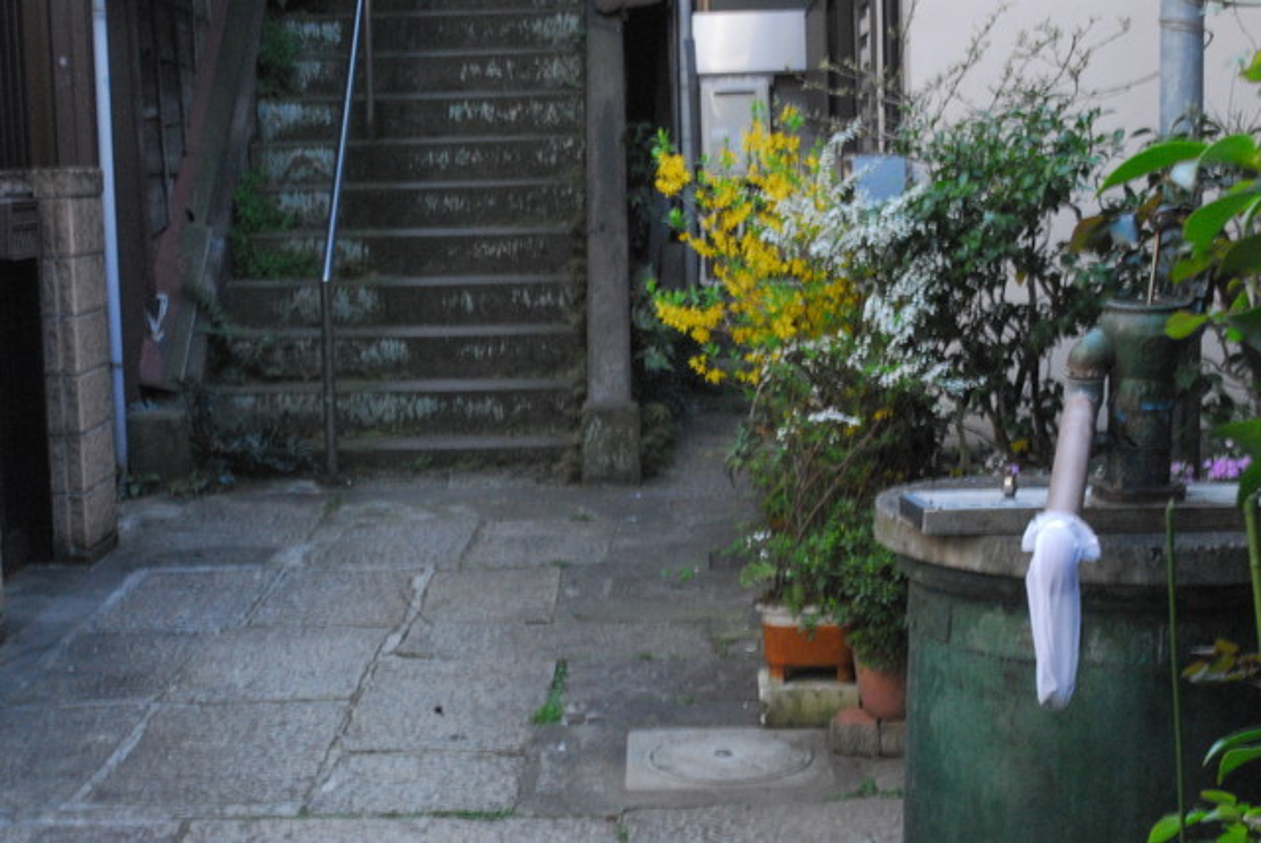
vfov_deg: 20.7
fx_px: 2314
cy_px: 422
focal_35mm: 66
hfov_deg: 30.5
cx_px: 630
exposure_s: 1/15
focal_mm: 44
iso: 1600
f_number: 22
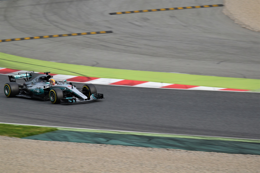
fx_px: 2166
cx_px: 130
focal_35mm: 300
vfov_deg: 4.6
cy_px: 86
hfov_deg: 6.9
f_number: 9
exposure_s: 1/250
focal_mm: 200
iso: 110
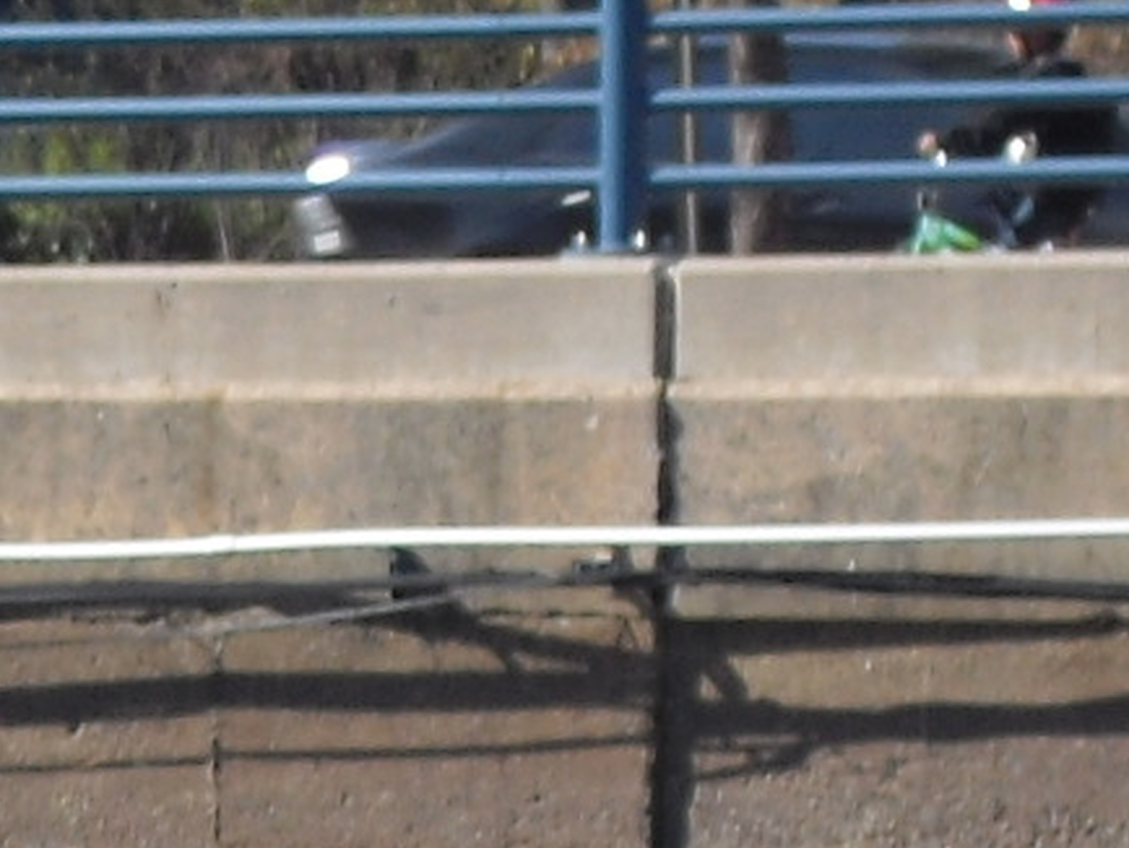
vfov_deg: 3.1
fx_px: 15403
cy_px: 2234
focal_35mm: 472
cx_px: -884
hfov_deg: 4.2
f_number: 5.1
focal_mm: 15.7
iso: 64
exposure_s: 1/250
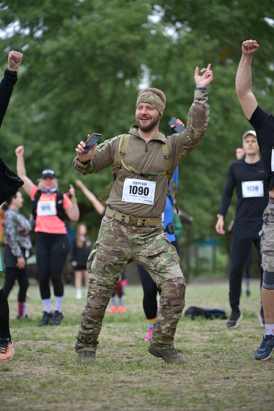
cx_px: 137
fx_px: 1324
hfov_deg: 11.8
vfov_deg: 17.6
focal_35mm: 116
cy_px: 206
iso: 320
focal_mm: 116
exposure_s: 1/800
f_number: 2.8
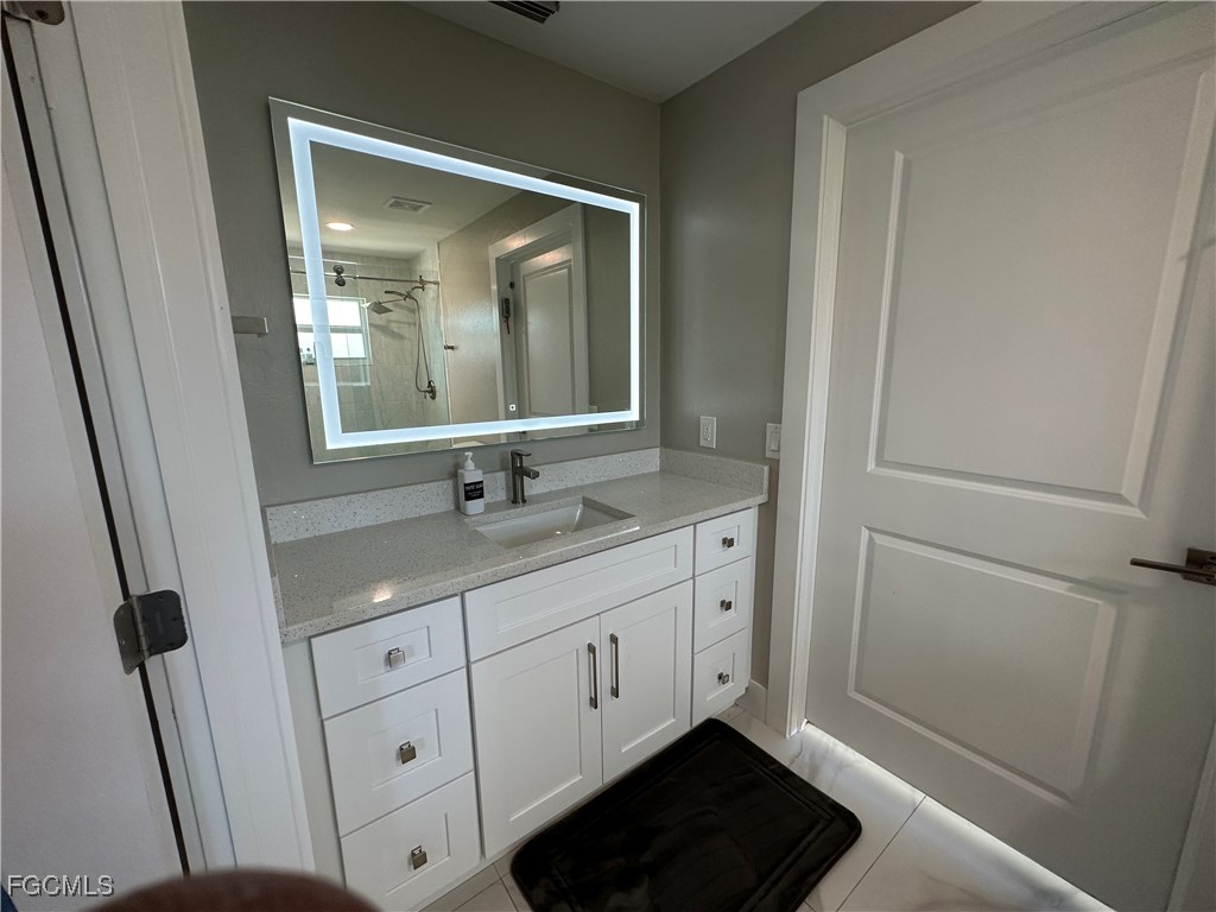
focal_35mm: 14
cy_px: 456
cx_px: 608
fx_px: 492
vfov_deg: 85.7
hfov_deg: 102.1
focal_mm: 2.22
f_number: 2.2
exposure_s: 1/100
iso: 160
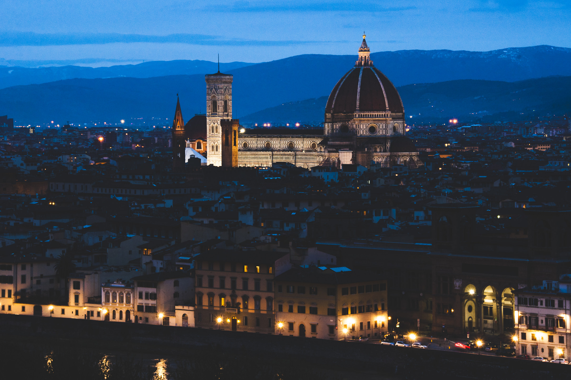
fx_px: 1782
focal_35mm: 112
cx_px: 286
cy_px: 190
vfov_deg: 12.1
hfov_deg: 18.2
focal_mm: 75
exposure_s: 1.3
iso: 200
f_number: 18
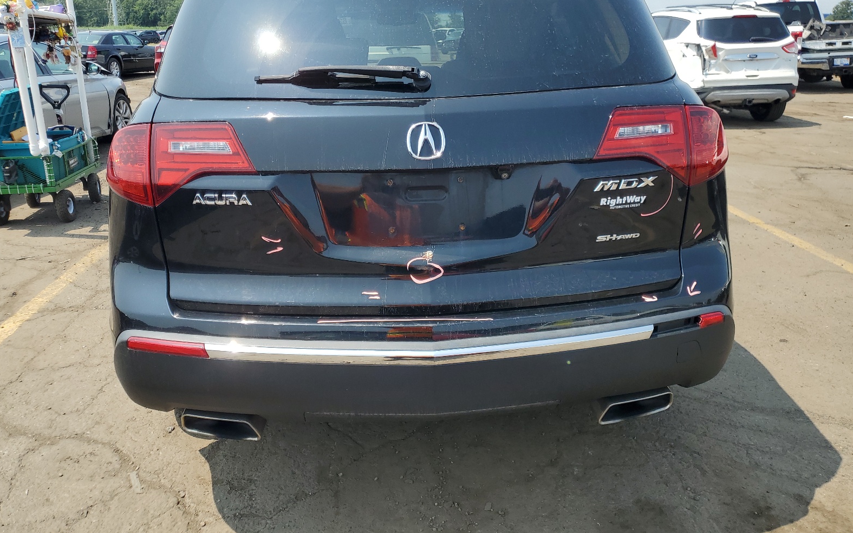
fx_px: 651
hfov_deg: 66.5
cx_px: 427
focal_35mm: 28
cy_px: 224
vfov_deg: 44.4
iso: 50
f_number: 1.5
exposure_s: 1/2000
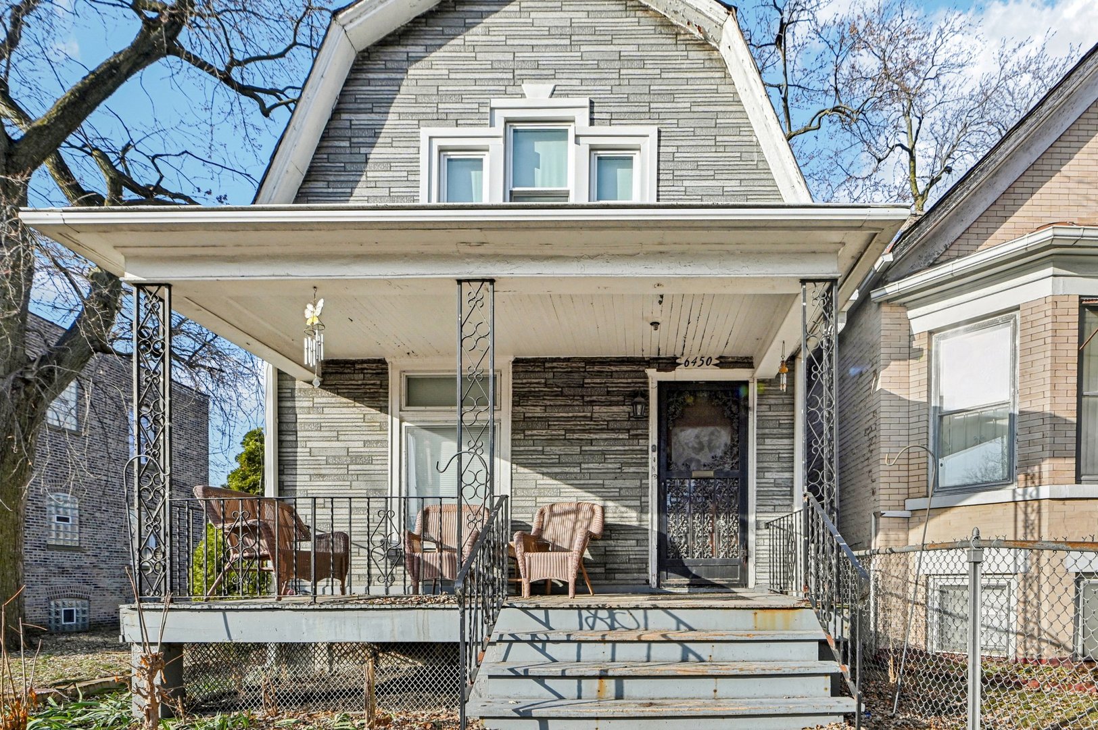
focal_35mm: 16
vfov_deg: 73.7
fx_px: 488
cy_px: 365
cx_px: 549
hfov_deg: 96.8
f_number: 13
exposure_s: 1/250
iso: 400
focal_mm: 16
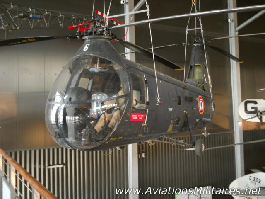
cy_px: 100
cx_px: 132
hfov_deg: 45.8
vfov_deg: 35.1
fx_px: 314
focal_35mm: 41
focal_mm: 6.72
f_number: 3.1
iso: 250
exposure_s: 1/30
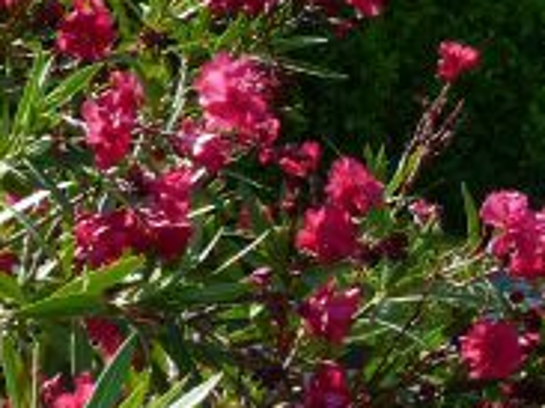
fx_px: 2203
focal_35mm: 140
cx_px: 1185
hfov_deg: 12.1
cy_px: 122
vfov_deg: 10.6
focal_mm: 5.8
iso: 100
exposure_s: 1/250
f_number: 5.6
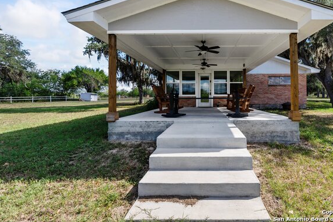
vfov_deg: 67.1
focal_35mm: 18
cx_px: 181
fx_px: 166
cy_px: 98
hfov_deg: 89.8
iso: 80
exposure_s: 1/100
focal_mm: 16
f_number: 7.1
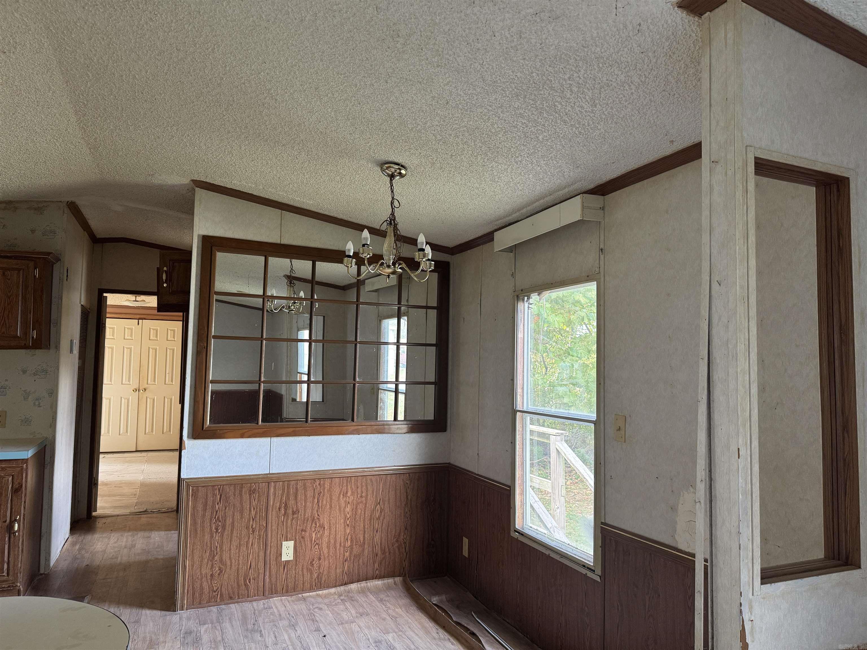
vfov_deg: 56.8
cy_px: 325
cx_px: 434
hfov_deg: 71.6
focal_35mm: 24
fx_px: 601
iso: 250
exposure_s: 1/60
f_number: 1.78
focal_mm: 6.76
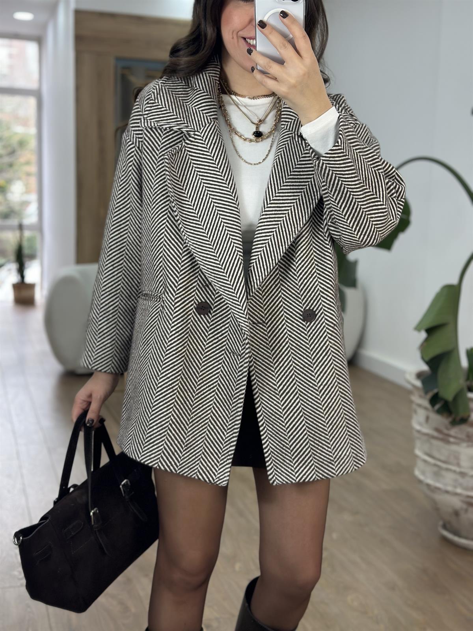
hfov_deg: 30.3
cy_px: 316
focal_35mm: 48
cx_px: 236
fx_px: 875
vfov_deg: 39.7
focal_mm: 6.86
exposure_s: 1/141
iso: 80
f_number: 1.78
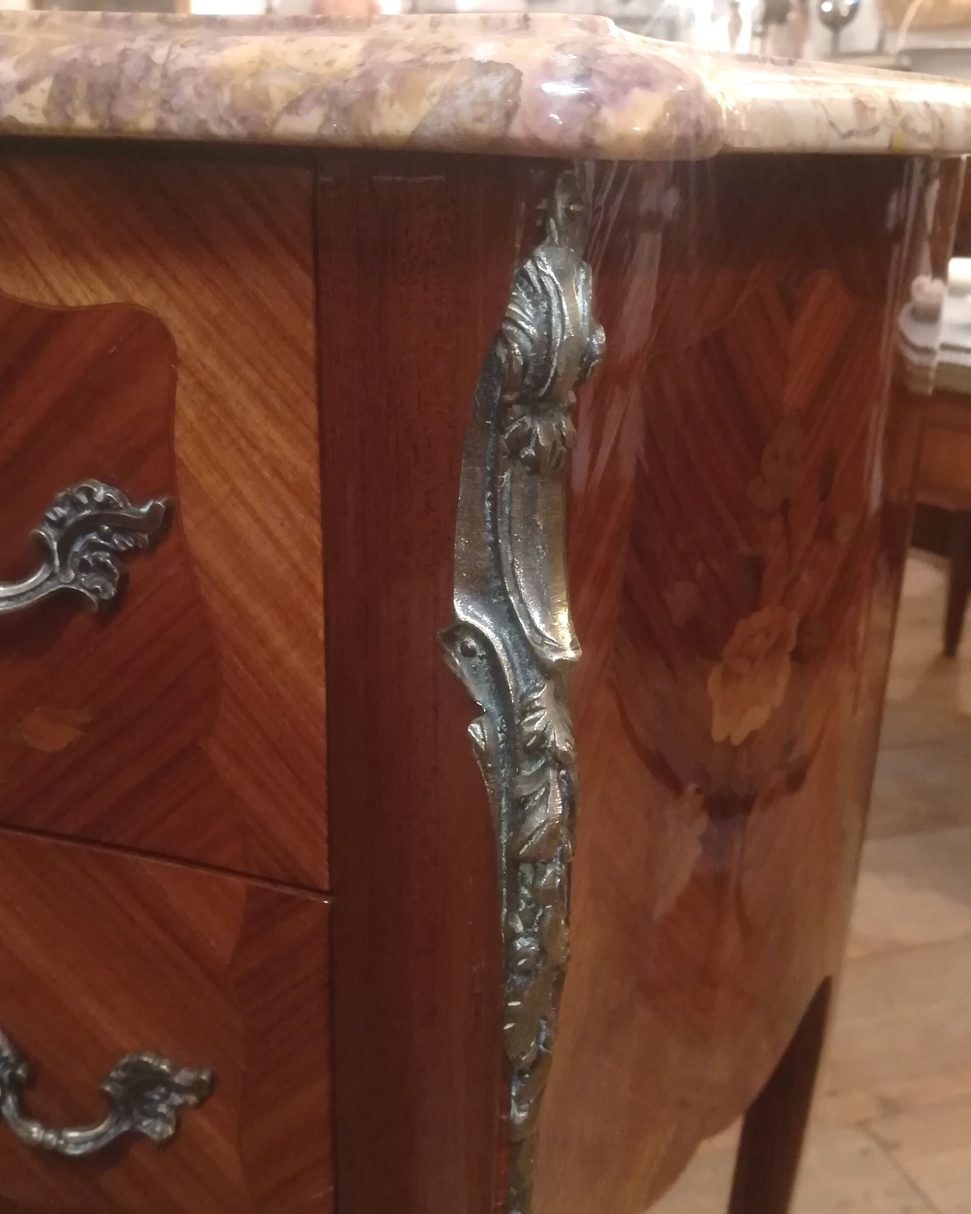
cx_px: 482
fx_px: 1257
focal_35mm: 35
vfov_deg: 51.5
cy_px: 650
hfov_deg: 42.2
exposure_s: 1/14.3
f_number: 2.2
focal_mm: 3.83
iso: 800
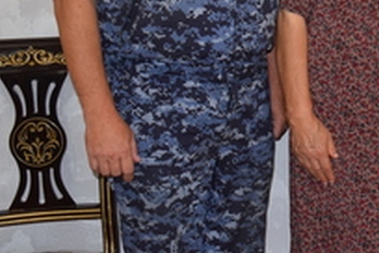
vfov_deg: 13.9
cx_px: 502
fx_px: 1021
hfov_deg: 19.3
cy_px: -6
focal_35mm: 97
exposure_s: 1/100
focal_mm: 22
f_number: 4.5
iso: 800
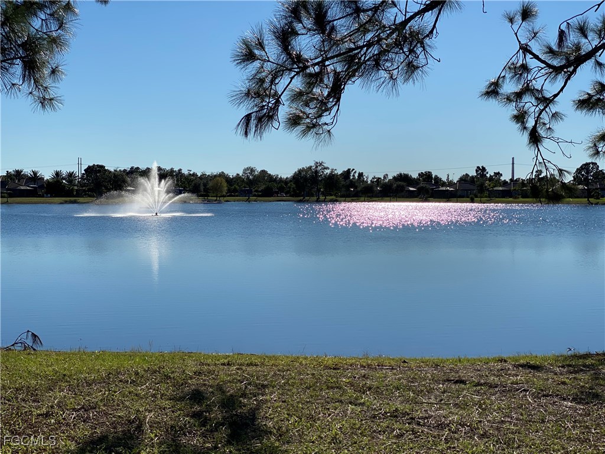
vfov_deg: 28.0
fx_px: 909
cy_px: 227
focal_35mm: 52
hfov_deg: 36.8
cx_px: 302
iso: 25
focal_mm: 6
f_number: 2
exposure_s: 1/4348
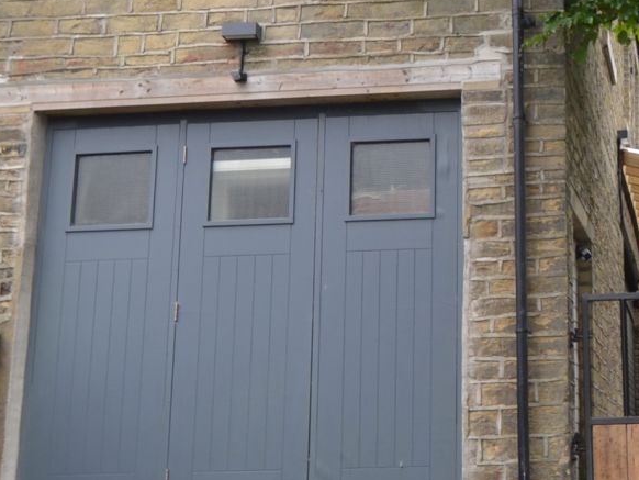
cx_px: 627
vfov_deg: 20.6
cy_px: 128
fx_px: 1311
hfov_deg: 26.1
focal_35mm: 71
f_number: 4
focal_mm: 14
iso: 110
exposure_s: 1/125
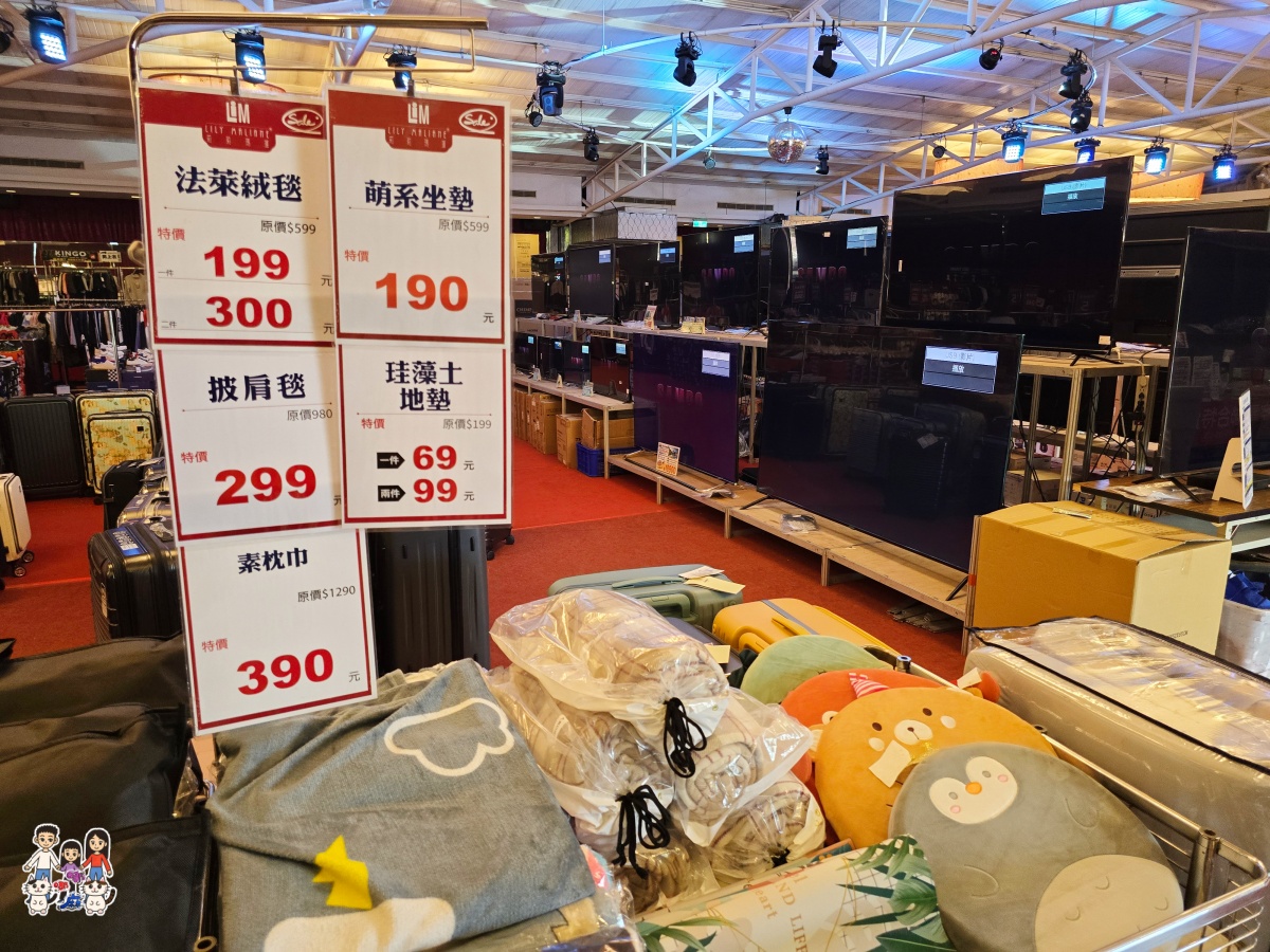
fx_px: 844
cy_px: 476
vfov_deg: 58.9
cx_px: 635
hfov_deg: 73.9
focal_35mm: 23
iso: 320
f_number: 1.7
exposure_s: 1/120
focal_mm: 6.3
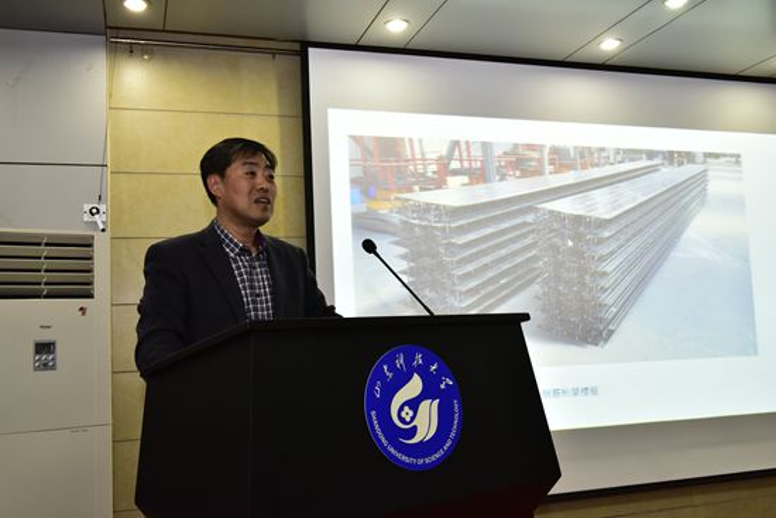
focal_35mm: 35
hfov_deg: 54.4
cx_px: 388
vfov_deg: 37.9
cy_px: 259
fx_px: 755
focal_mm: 35
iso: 2500
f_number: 8
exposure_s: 1/60
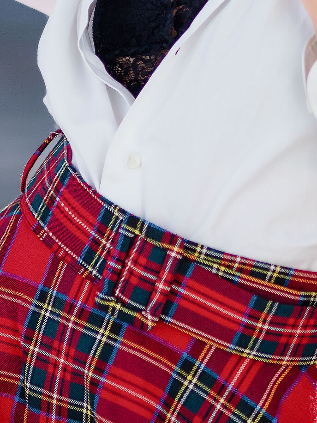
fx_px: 4799
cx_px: 234
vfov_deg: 5.0
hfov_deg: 3.8
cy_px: -66
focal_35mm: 393
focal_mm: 75
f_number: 2
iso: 200
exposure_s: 1/2500
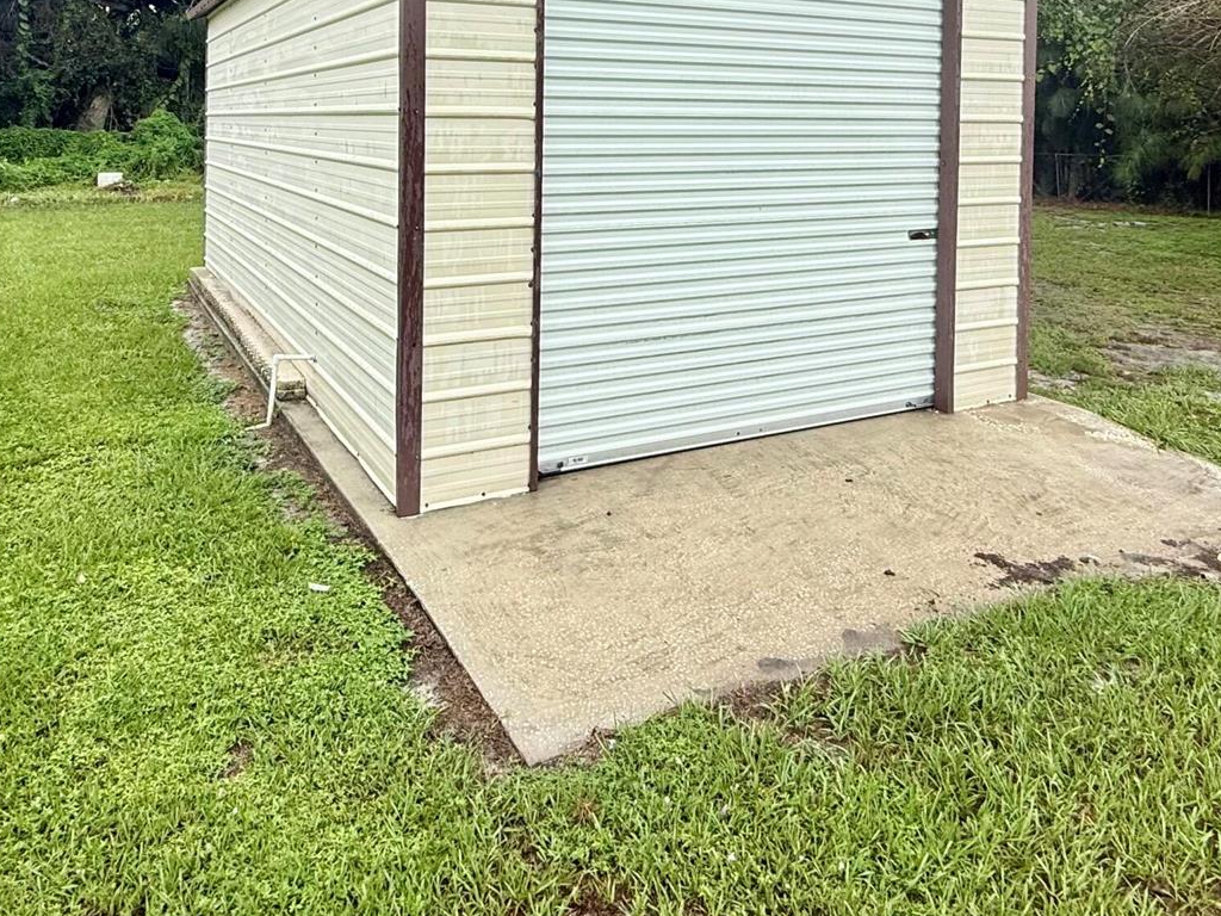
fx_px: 988
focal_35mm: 28
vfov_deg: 46.3
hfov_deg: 63.4
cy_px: 146
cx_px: 578
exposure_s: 1/139
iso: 50
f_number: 2.2
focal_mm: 2.22
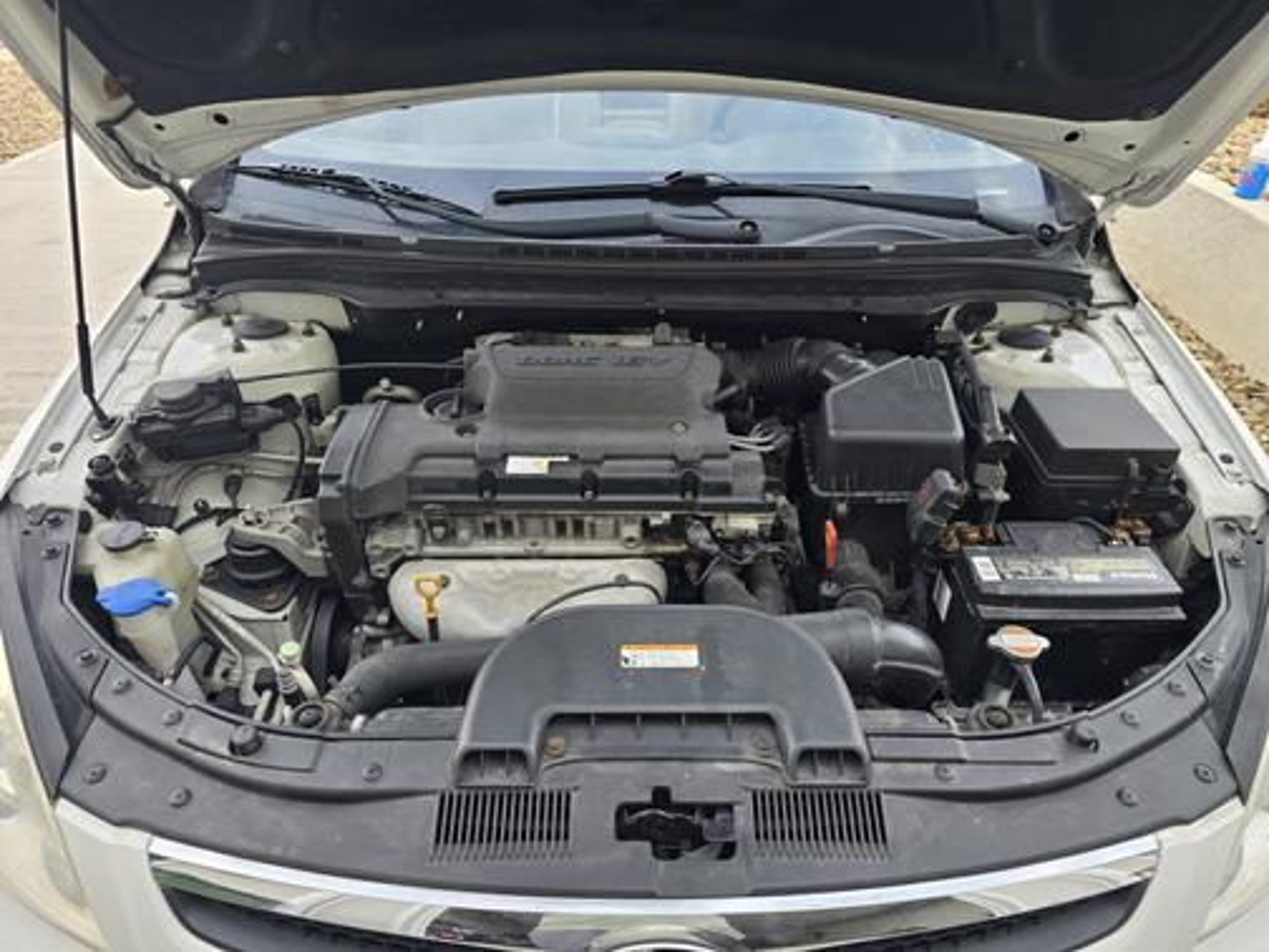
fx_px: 843
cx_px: 634
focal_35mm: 23
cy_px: 476
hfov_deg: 73.9
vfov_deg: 58.9
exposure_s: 1/180
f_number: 1.7
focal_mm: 6.3
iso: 32
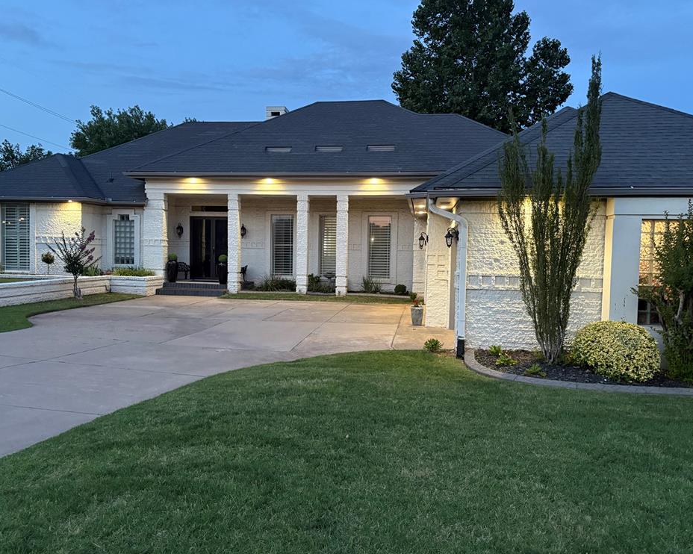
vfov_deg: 51.5
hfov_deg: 62.2
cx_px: 334
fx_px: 574
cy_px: 274
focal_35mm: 28
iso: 500
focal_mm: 5.96
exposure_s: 1/30
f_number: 1.6
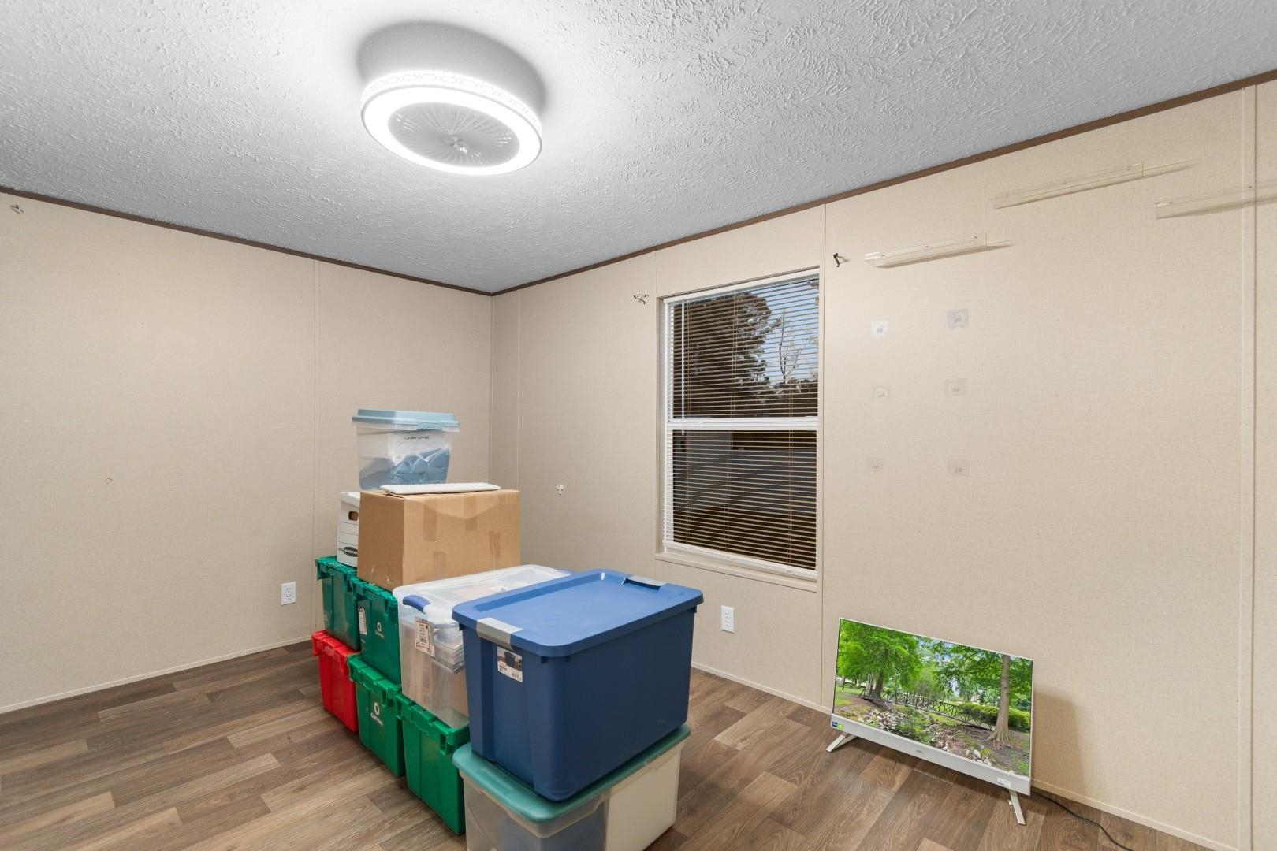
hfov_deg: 100.4
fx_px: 532
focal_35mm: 15
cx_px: 638
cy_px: 426
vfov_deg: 77.3
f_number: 4.5
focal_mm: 10
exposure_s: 5
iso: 100
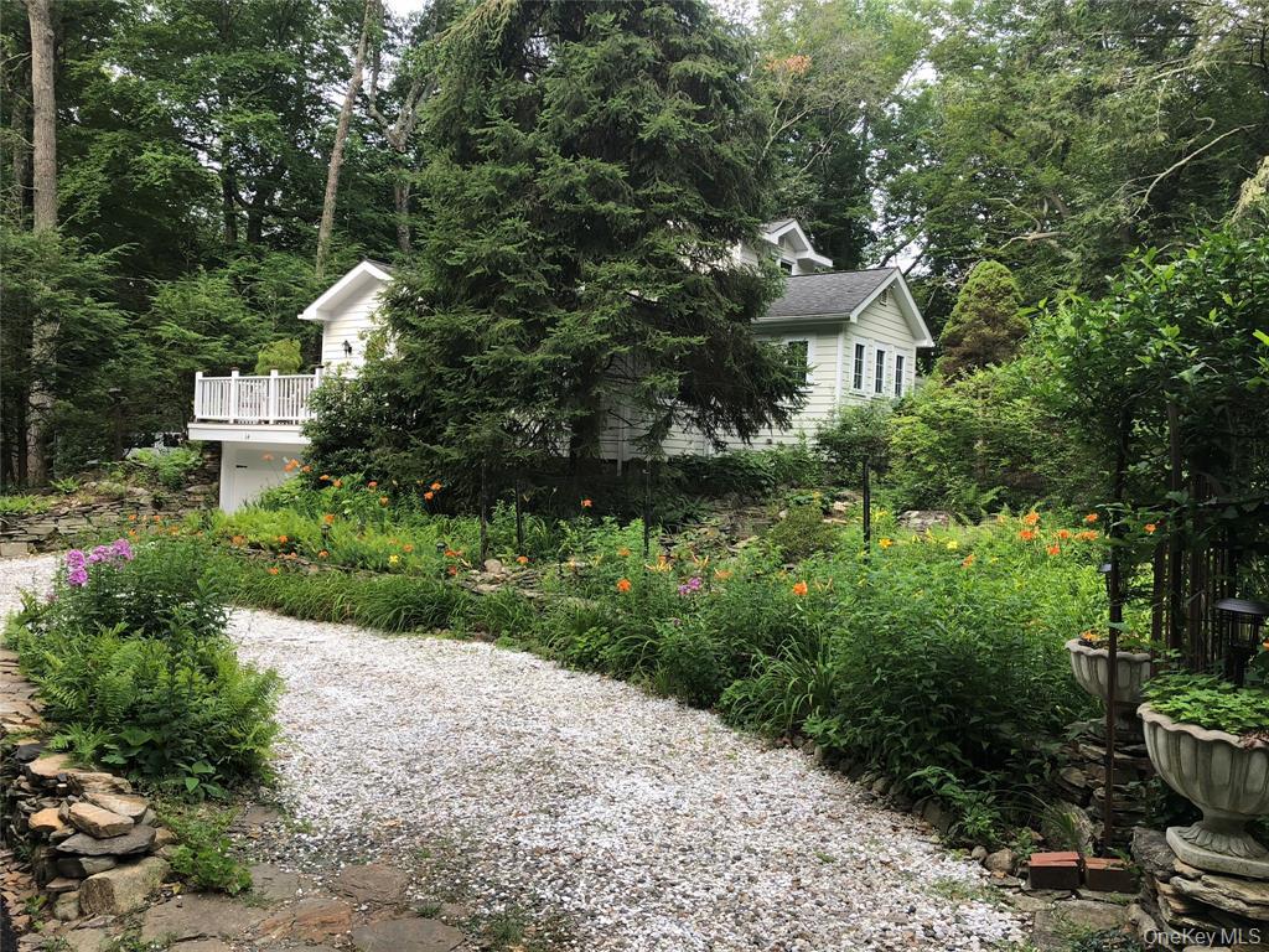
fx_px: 1026
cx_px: 634
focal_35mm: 28
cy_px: 476
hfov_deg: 63.4
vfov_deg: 49.7
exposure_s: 1/236
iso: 20
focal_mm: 3.99
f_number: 1.8
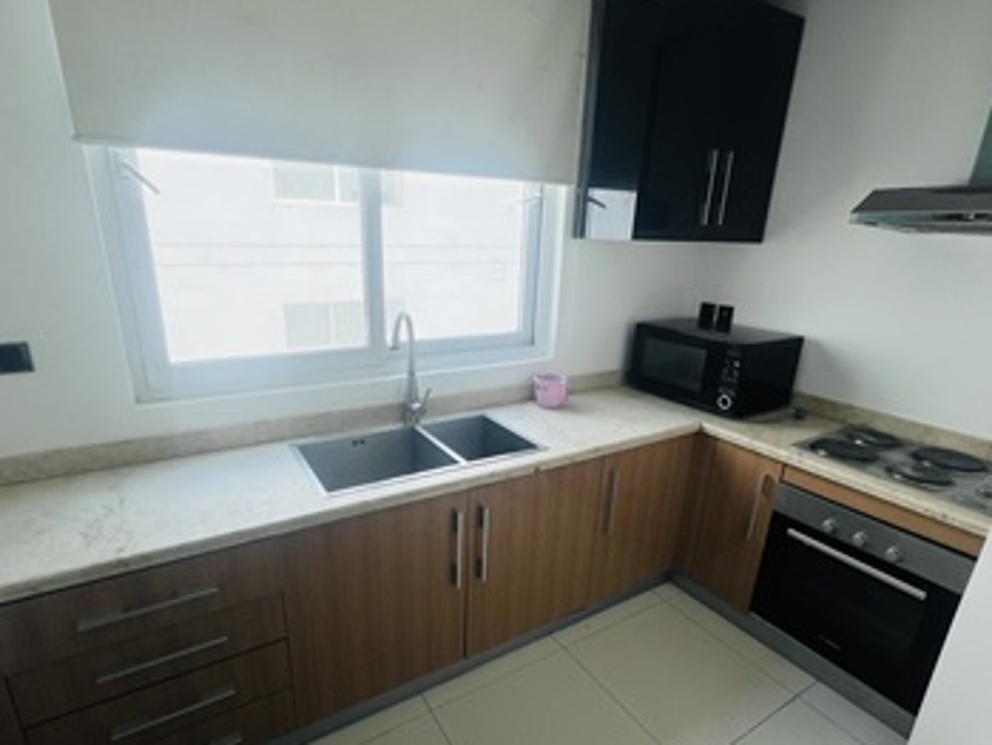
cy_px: 405
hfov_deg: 90.9
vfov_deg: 74.6
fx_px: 487
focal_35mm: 17
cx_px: 468
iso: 32
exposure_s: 1/184
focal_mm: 1.57
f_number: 1.8
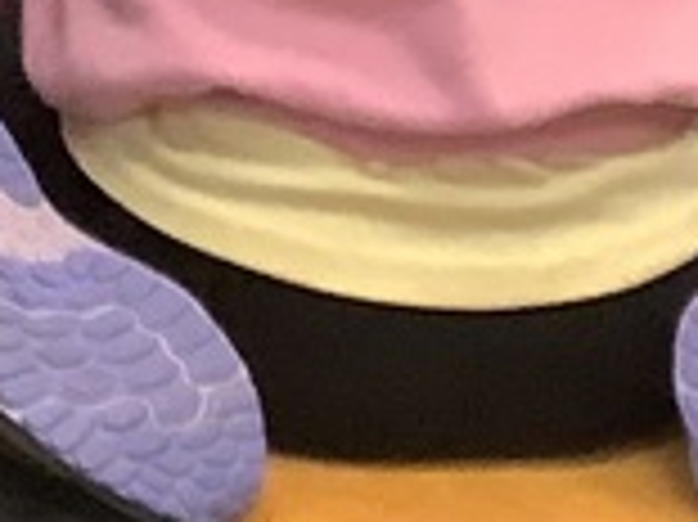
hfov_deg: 8.3
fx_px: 4130
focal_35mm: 205
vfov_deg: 6.6
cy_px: -1071
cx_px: -1346
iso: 200
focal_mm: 3.3
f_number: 2.4
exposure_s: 1/60
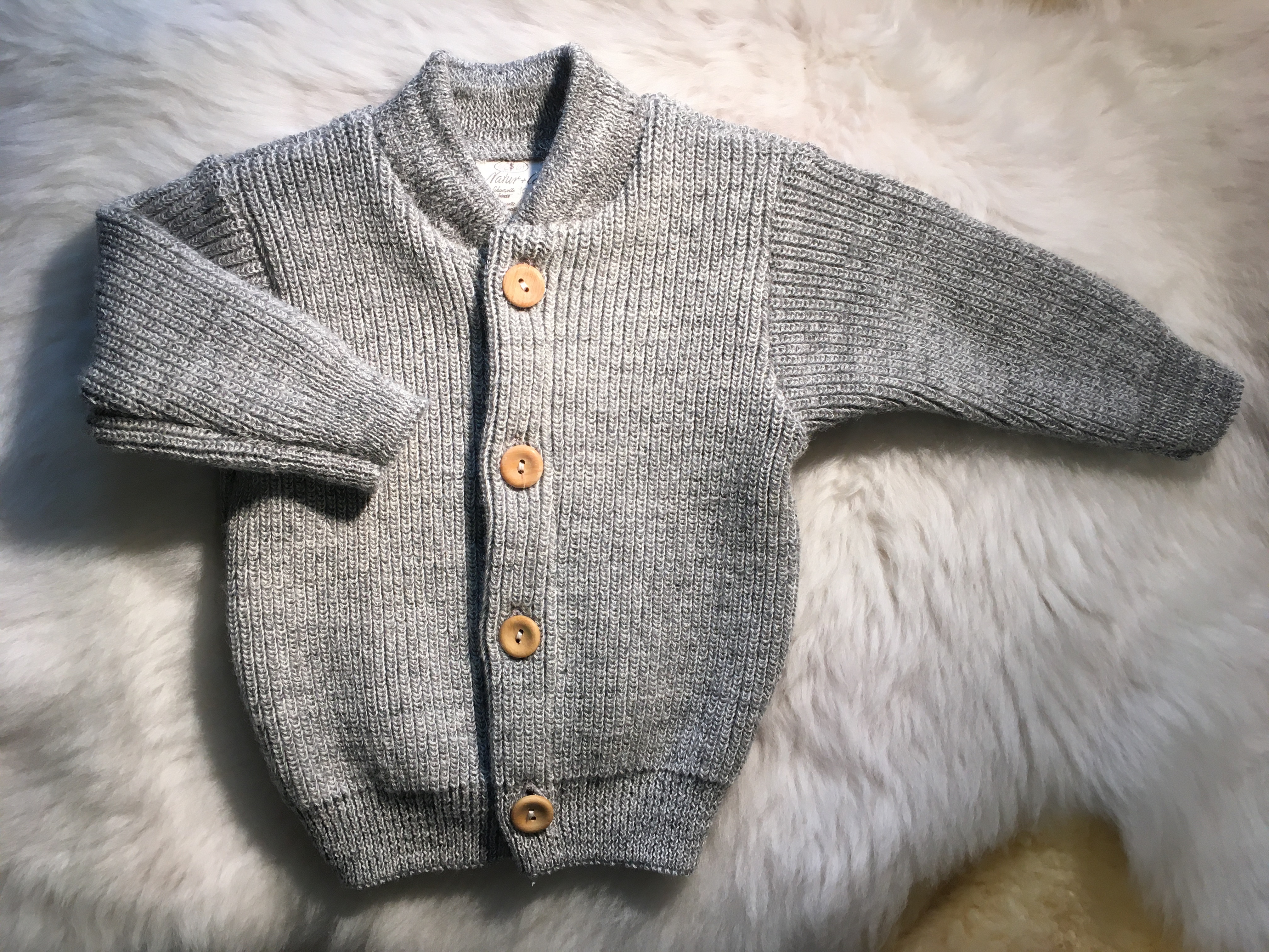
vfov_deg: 48.2
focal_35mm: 29
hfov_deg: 61.7
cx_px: 634
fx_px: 1063
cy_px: 476
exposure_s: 1/33
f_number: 2.2
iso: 32
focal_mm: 4.15
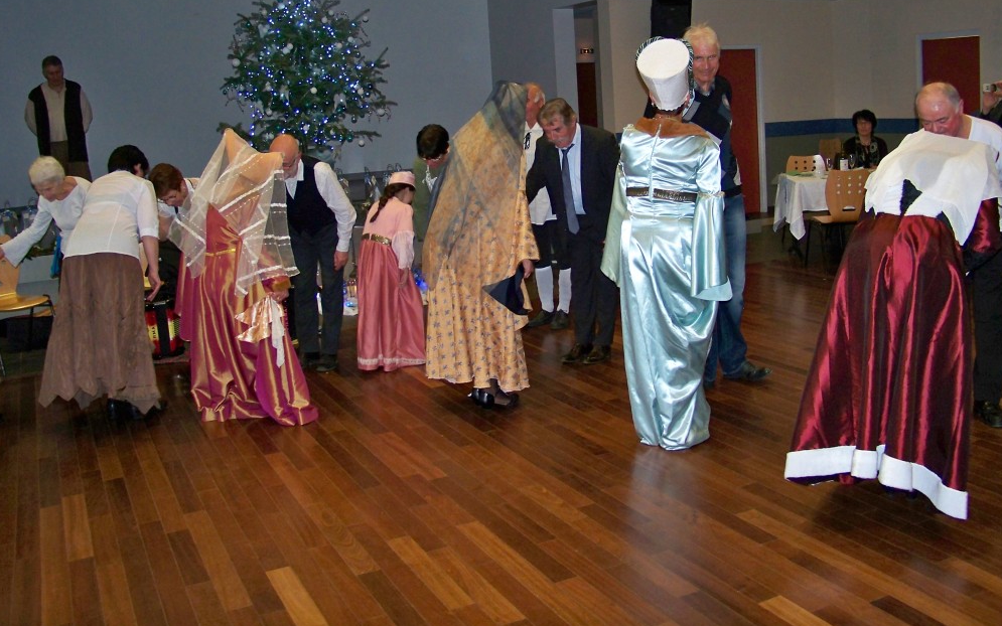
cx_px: 491
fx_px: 983
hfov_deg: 54.0
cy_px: 253
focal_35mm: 36
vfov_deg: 35.2
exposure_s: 1/30
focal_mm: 5.85
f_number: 2.8
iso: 200
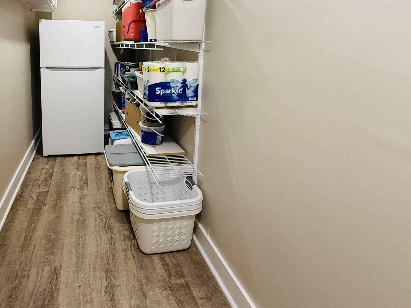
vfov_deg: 58.4
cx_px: 118
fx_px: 261
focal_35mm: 22
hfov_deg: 72.6
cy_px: 83
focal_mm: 2.22
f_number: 2.2
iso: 400
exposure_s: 1/60
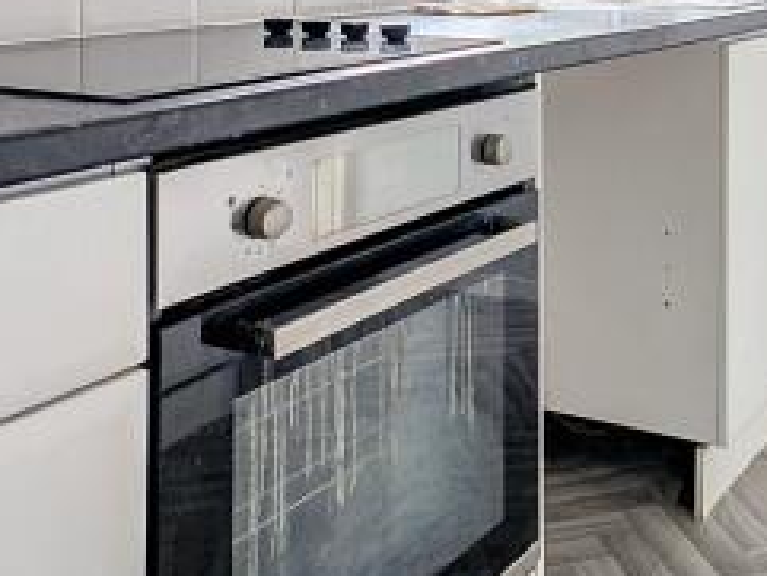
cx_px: 611
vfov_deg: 26.6
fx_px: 1131
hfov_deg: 36.2
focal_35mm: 51
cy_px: -40
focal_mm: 2.2
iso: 37
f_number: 1.9
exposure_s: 1/71
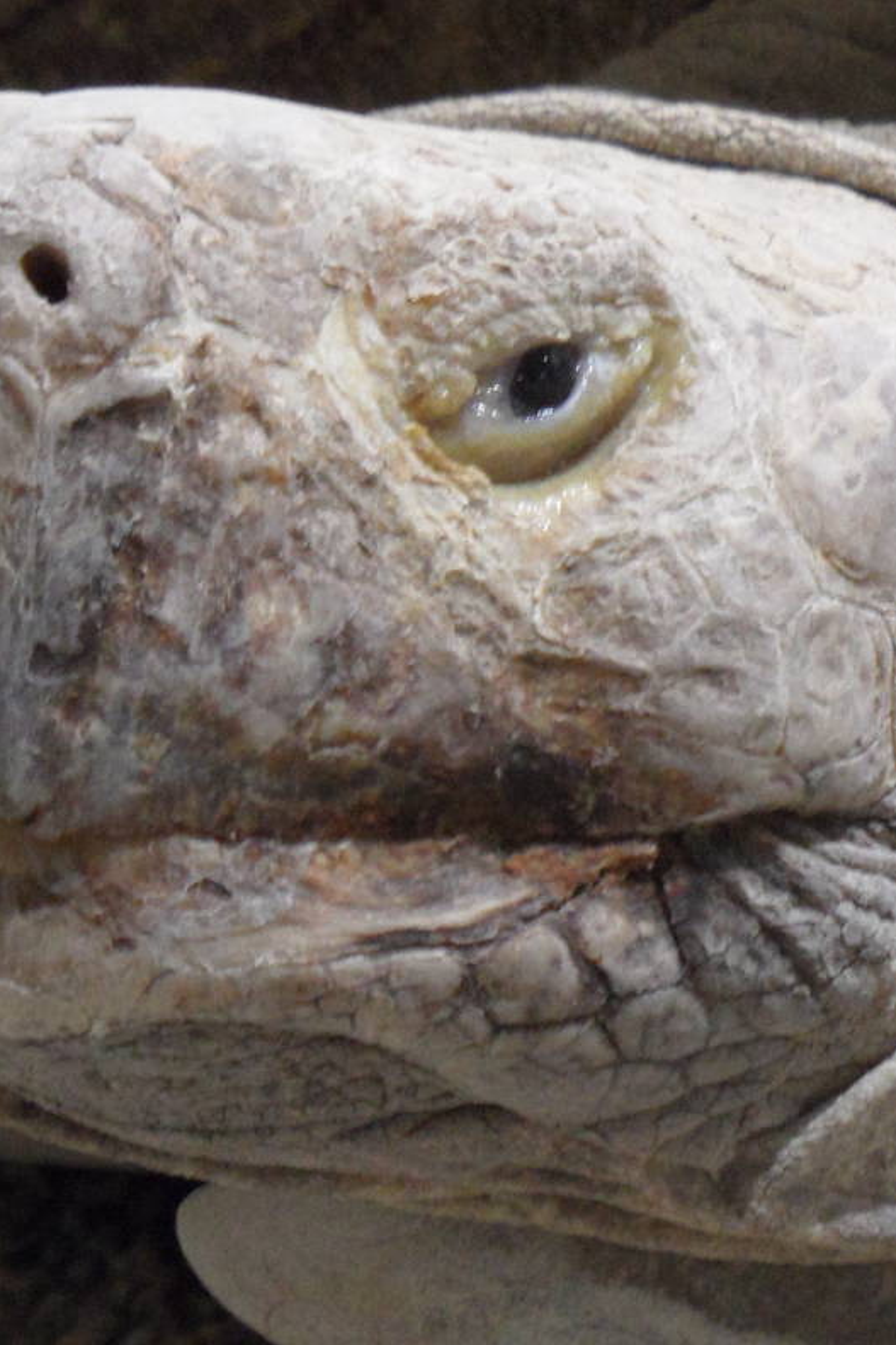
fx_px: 16507
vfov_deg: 4.7
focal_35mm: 442
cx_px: 704
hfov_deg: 3.1
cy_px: 733
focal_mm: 34.8
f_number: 4.6
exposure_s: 1/10
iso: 400
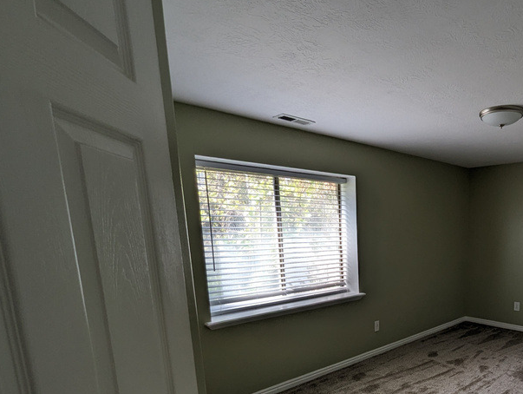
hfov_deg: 70.1
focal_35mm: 22
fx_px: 333
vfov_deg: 58.2
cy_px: 292
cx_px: 405
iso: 58
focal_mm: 1.95
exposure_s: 1/187
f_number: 2.2
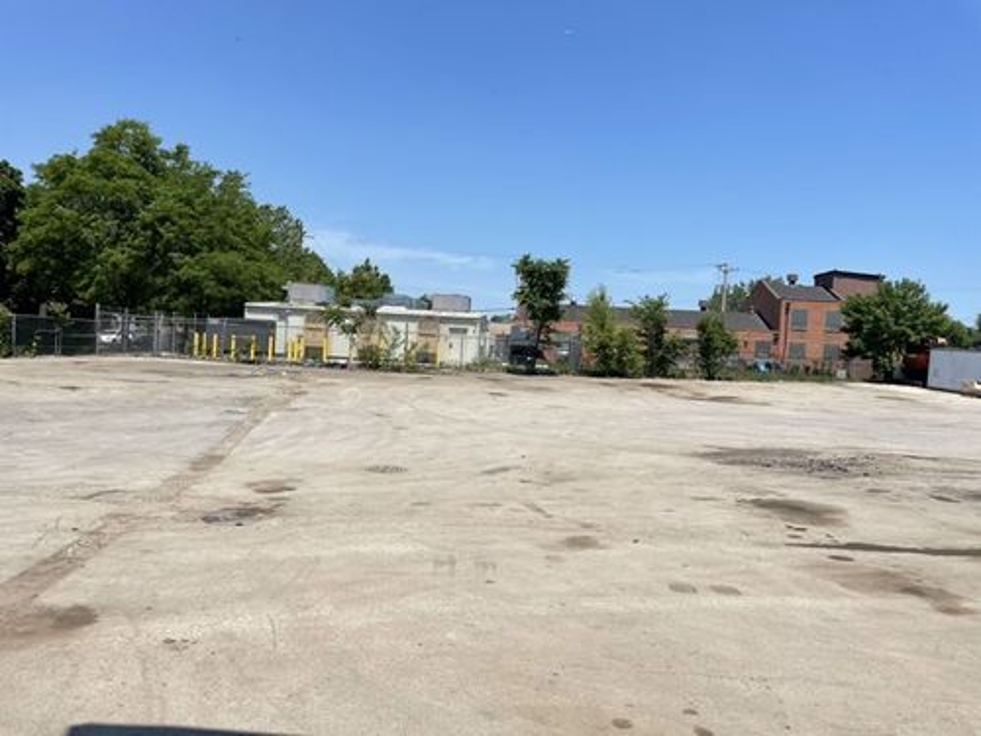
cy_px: 368
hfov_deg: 67.3
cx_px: 490
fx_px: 737
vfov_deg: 53.1
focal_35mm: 26
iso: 32
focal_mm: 4.2
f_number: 1.6
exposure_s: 1/4831
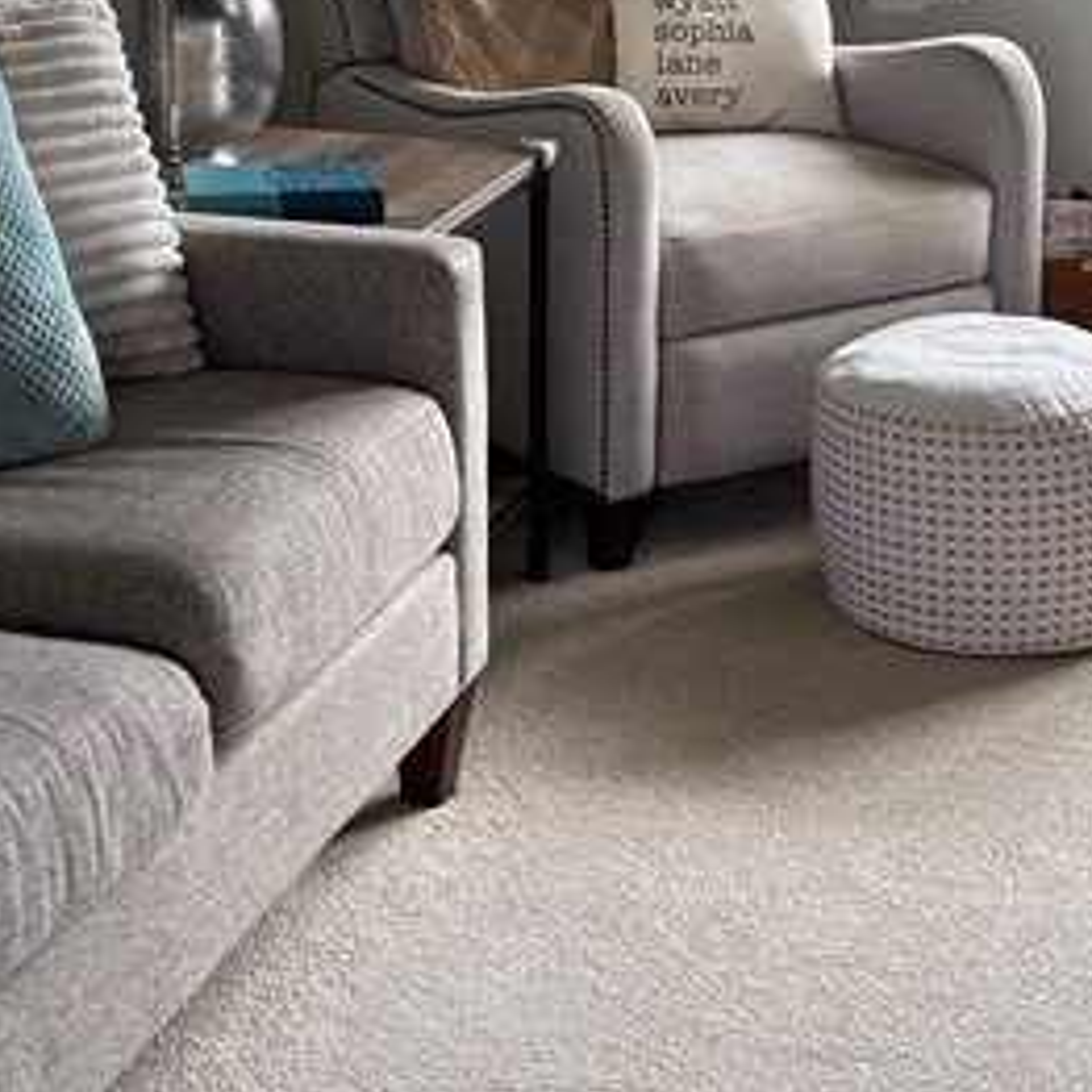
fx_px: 2962
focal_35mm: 83
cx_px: 454
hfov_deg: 20.9
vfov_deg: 20.5
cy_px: 104
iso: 200
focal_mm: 6.76
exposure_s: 1/169
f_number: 1.78
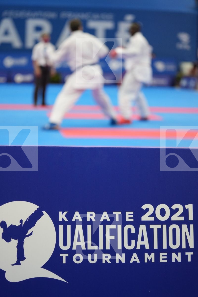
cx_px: 99
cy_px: 148
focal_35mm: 70
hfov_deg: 19.5
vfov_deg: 28.8
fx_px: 577
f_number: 2.8
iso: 2500
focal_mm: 70
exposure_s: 1/1000
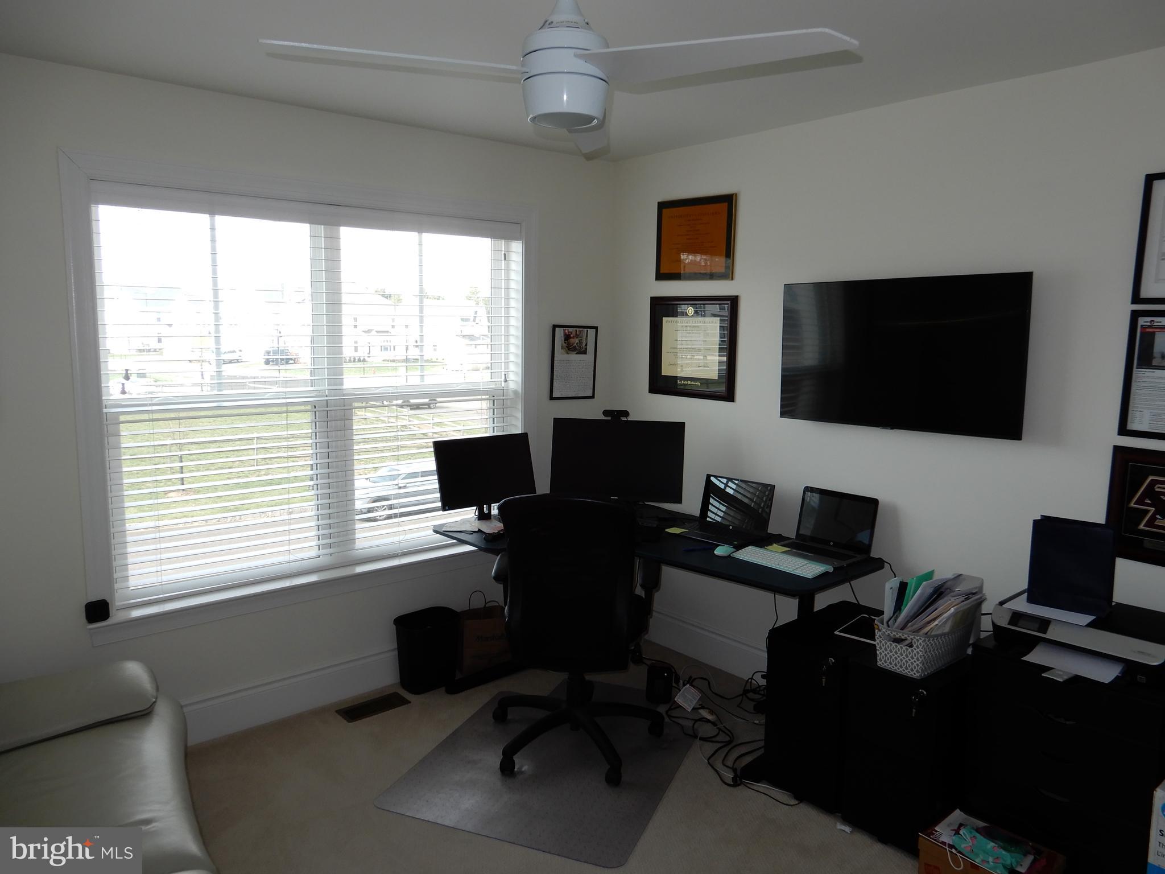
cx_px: 582
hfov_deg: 71.6
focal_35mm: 24
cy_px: 437
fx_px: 808
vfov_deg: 56.8
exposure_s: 1/60
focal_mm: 4.3
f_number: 4
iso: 80
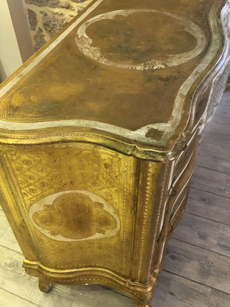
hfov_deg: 41.8
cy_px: 140
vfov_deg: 53.9
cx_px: 114
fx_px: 301
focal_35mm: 34
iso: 200
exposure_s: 1/25
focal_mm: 4.15
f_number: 2.2
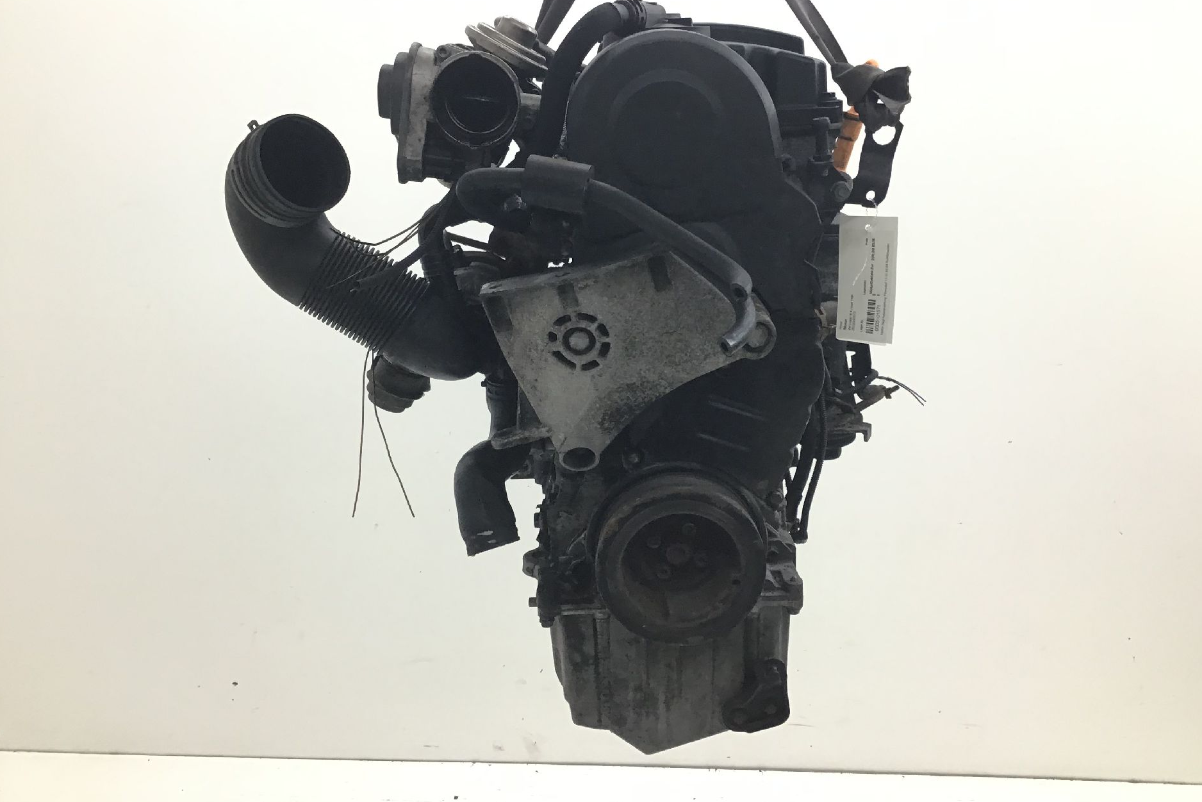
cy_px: 350
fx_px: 1102
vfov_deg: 39.9
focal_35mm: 33
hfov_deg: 57.2
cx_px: 609
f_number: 2.4
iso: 32
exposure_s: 1/33
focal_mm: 3.3
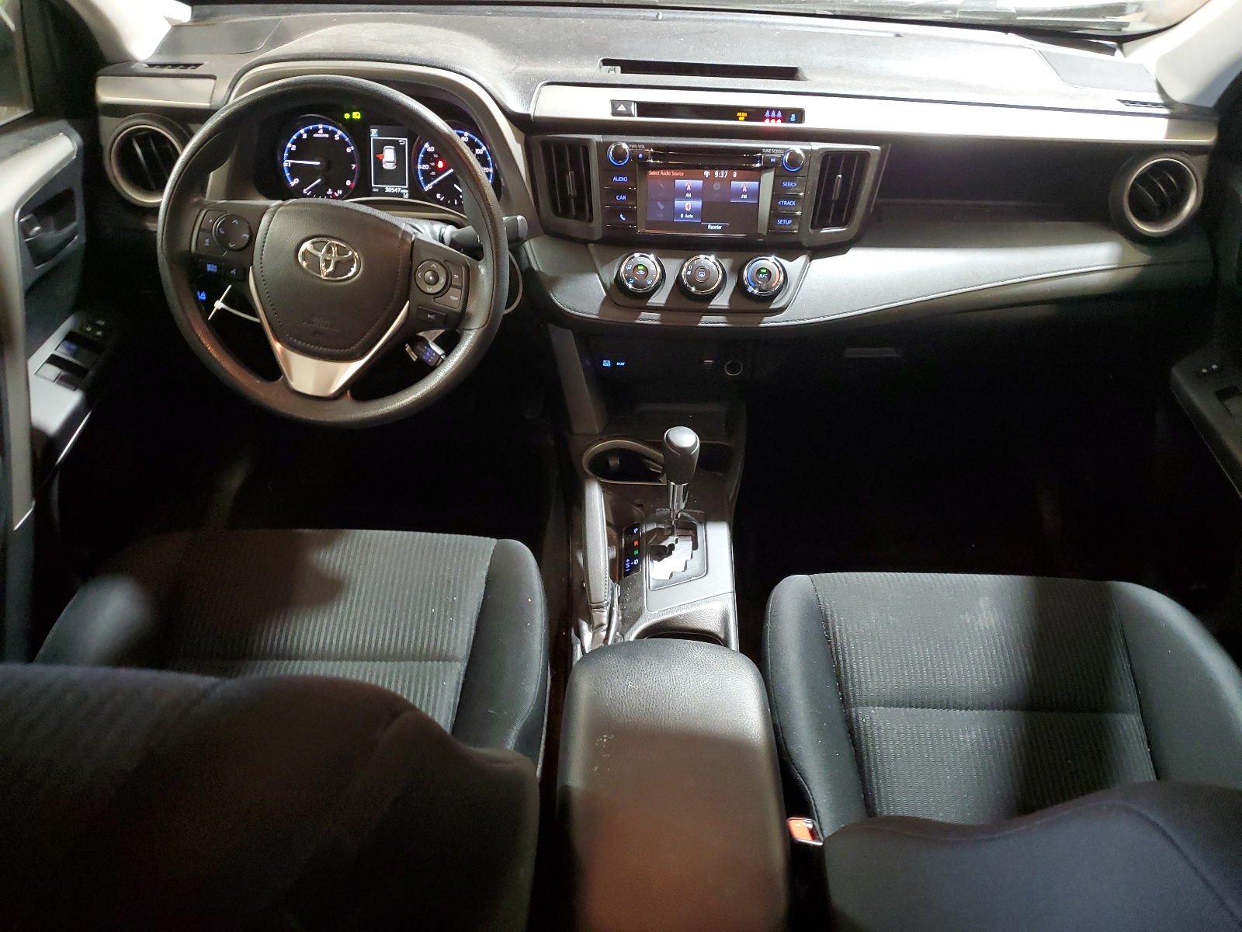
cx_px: 621
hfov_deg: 67.3
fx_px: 933
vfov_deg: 53.1
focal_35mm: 26
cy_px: 466
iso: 310
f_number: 1.5
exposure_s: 1/20
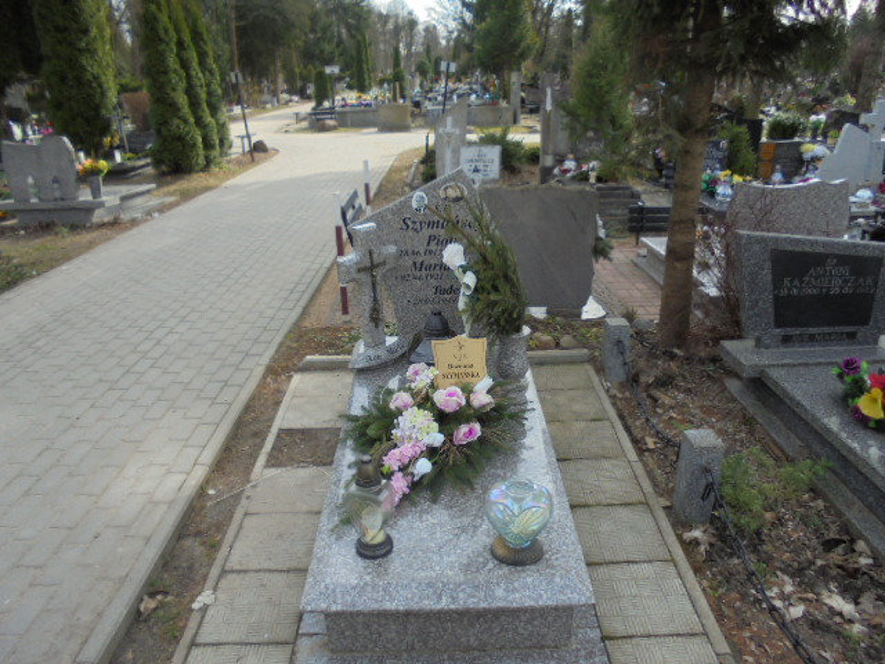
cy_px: 332
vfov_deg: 53.1
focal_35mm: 26
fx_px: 665
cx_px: 442
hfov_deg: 67.3
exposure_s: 1/500
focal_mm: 4.6
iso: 100
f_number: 3.5
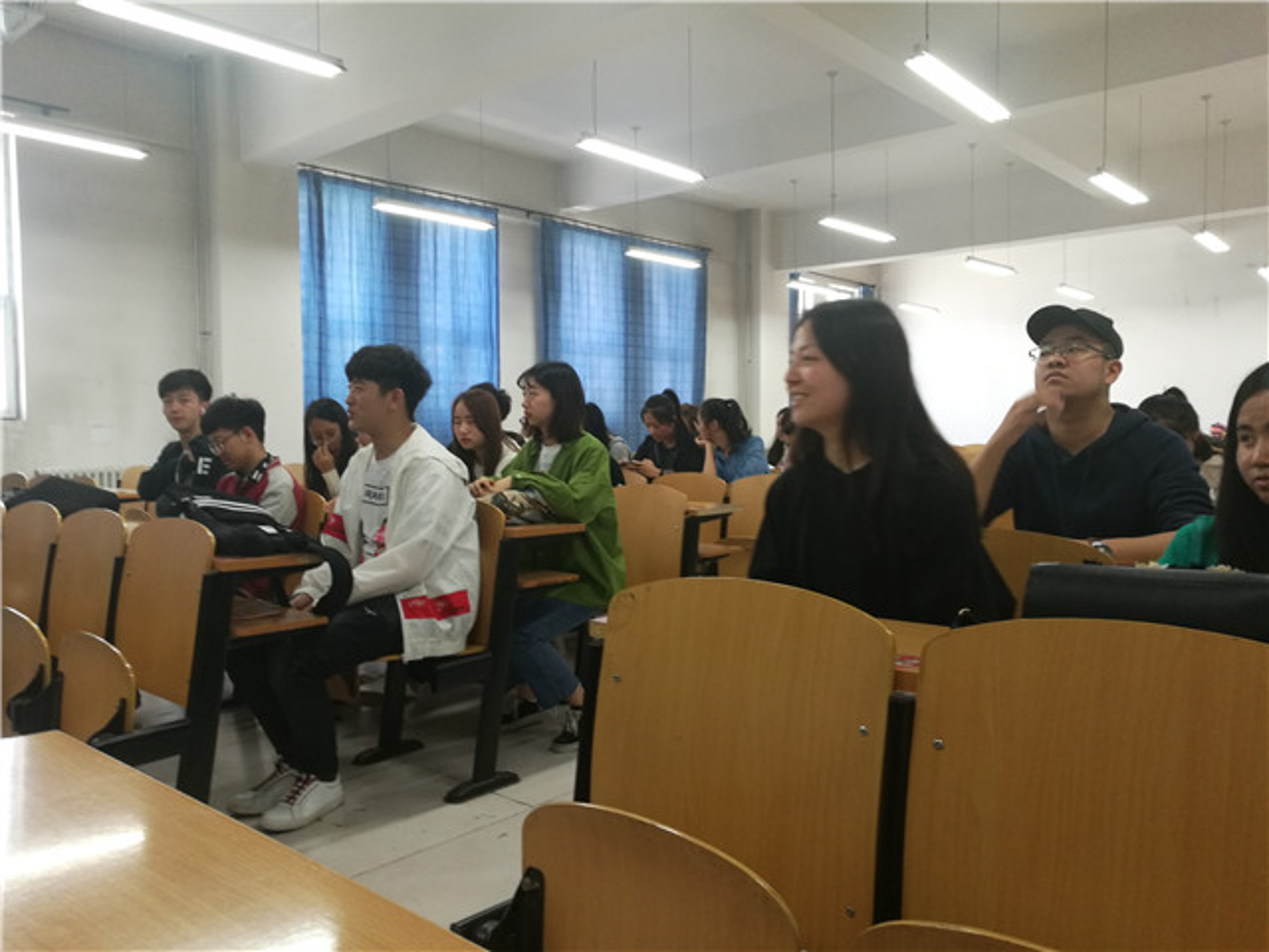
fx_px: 990
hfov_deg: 65.3
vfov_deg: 51.4
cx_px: 634
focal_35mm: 27
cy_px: 476
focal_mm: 4.5
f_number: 2.2
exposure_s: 1/33.3
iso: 160
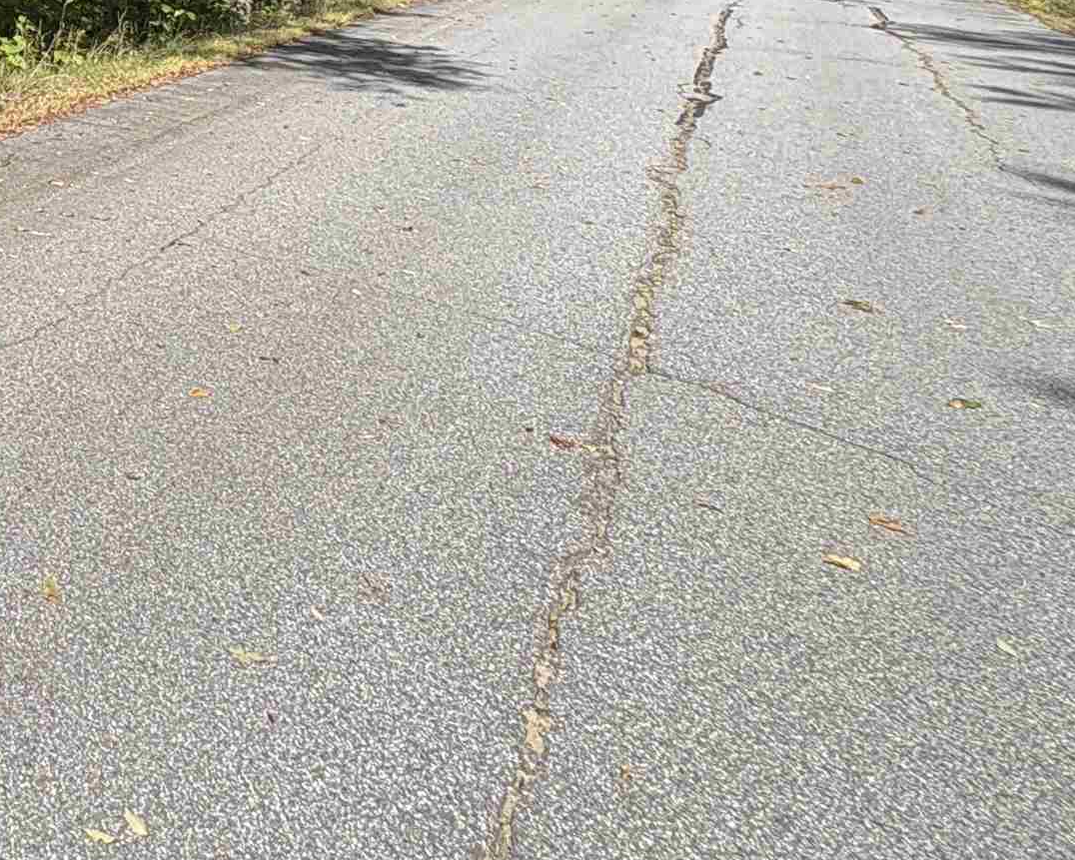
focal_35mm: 39
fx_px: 1241
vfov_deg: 30.3
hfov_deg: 33.3
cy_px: -259
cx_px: -346
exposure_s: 1/425
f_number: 2.2
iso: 40
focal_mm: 2.22
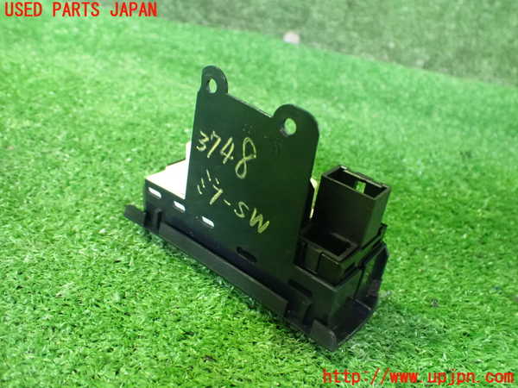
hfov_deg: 60.0
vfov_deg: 46.8
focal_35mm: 30
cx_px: 259
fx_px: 449
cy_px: 194
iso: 1600
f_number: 2.3
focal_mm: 5.4
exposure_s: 1/30
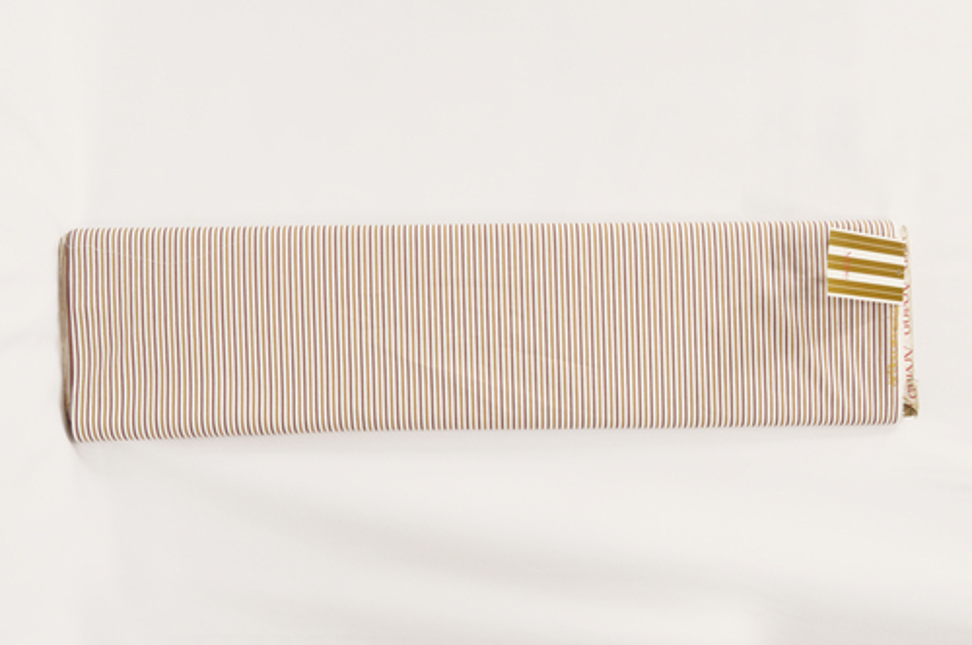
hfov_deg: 53.2
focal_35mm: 36
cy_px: 322
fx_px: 971
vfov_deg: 36.8
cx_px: 486
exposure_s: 1/10
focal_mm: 24
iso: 400
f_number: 10
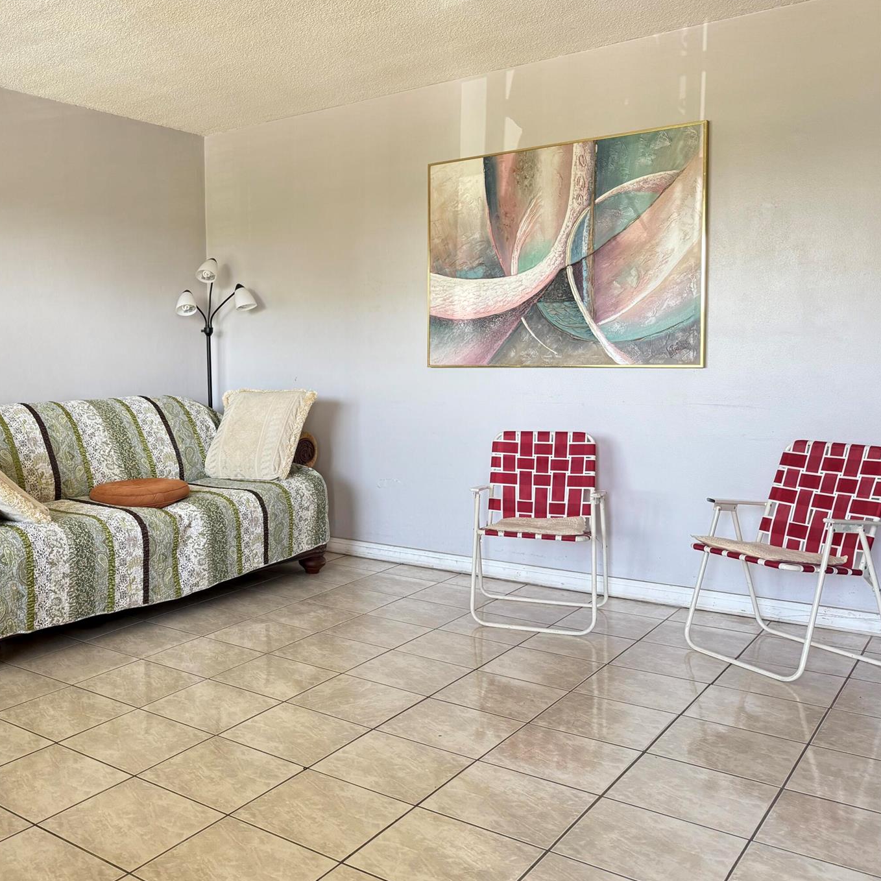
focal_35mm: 32
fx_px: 921
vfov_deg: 51.1
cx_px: 220
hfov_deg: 49.1
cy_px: 416
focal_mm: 6.76
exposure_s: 1/96
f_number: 1.78
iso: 200
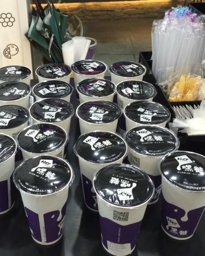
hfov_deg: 34.6
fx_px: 326
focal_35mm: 43
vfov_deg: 42.7
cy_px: 106
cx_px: 71
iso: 50
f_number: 2.2
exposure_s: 1/30
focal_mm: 4.15
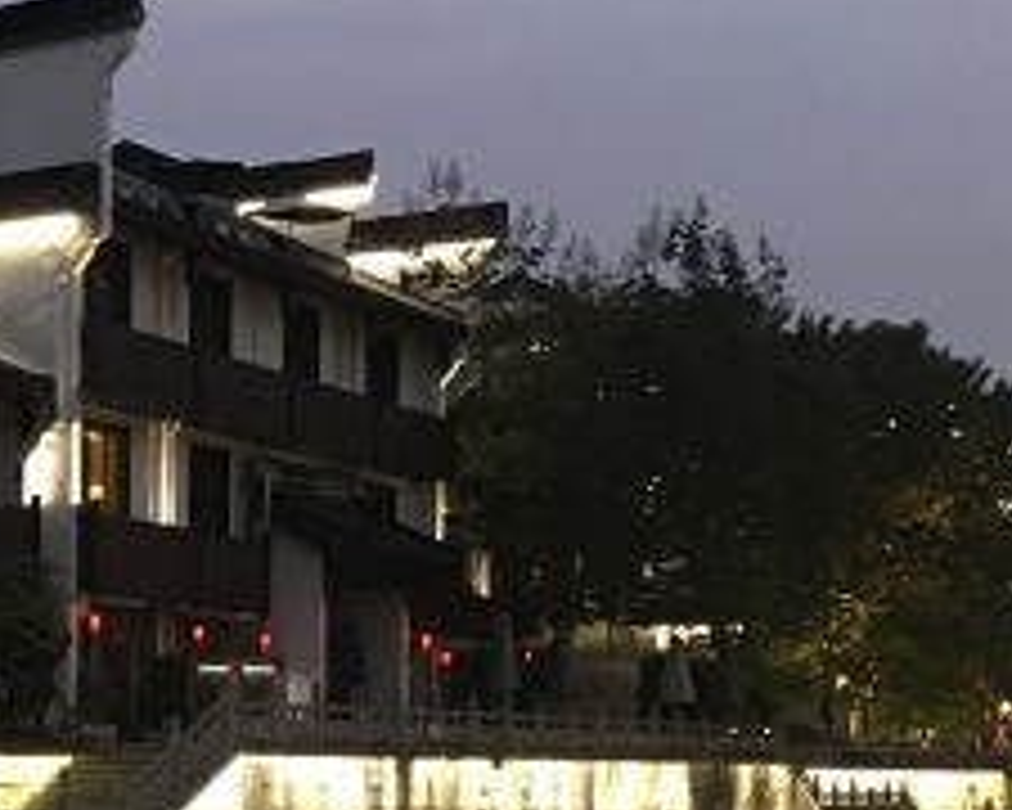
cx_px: -243
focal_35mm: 88
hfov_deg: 20.2
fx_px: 2636
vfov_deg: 17.0
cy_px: 862
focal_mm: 4.15
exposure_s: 1/10
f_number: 2.2
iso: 100
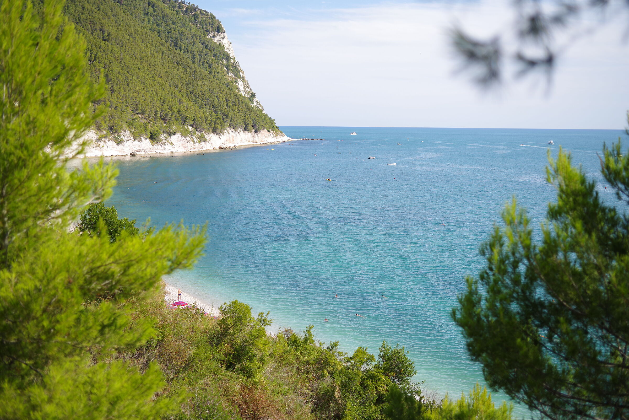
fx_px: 874
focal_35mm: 50
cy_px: 210
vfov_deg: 27.0
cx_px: 314
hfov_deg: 39.6
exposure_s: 1/3200
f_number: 1.8
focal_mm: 50
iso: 100
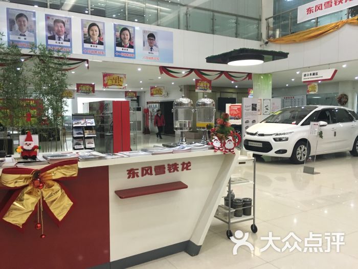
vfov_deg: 48.2
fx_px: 300
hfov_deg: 61.7
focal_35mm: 29
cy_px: 134
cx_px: 179
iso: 200
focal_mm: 4.15
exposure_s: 1/33
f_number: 2.2
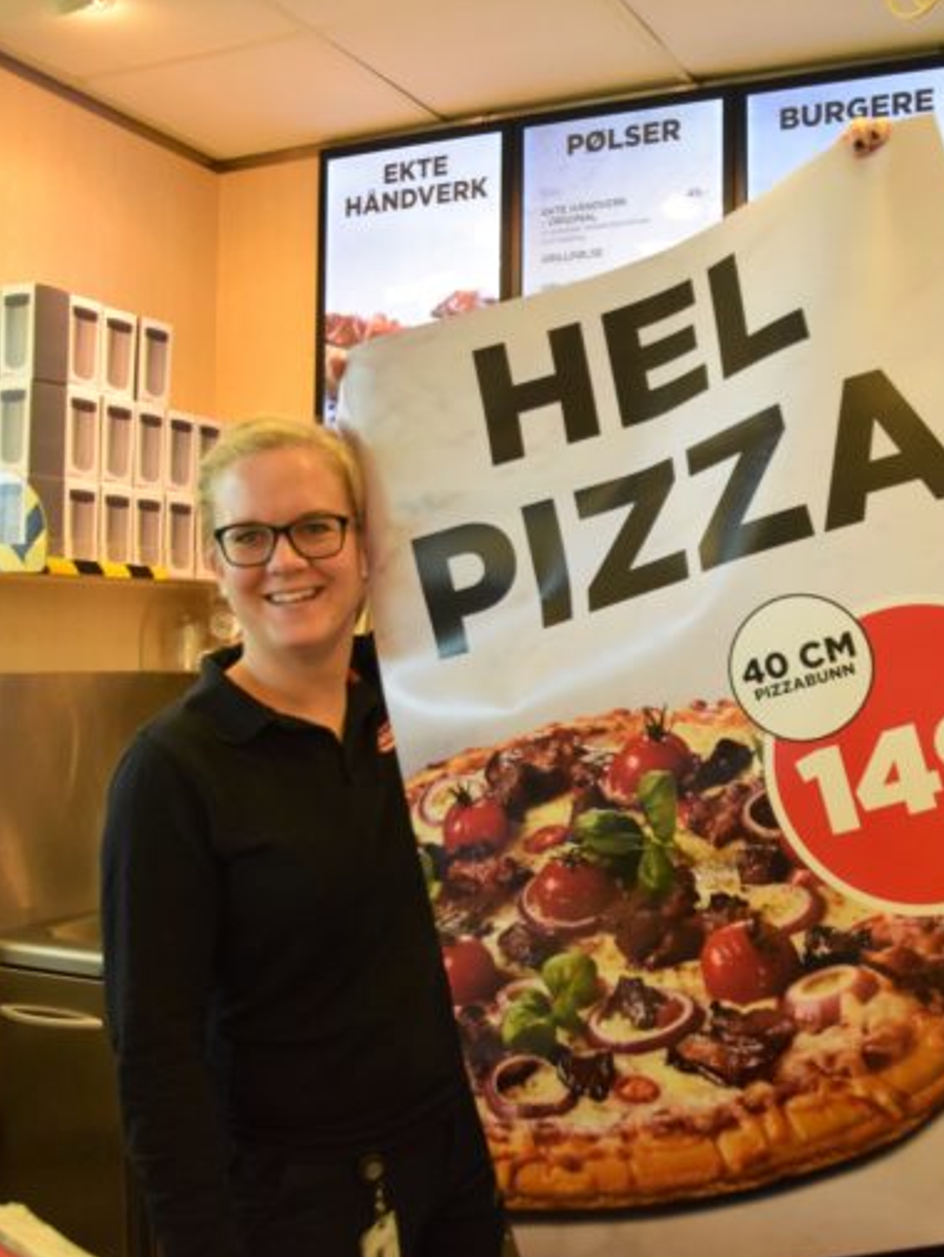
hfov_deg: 39.8
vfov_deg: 52.6
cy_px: 628
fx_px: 1272
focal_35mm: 35
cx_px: 693
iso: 3200
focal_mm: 16
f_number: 3.5
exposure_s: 1/400
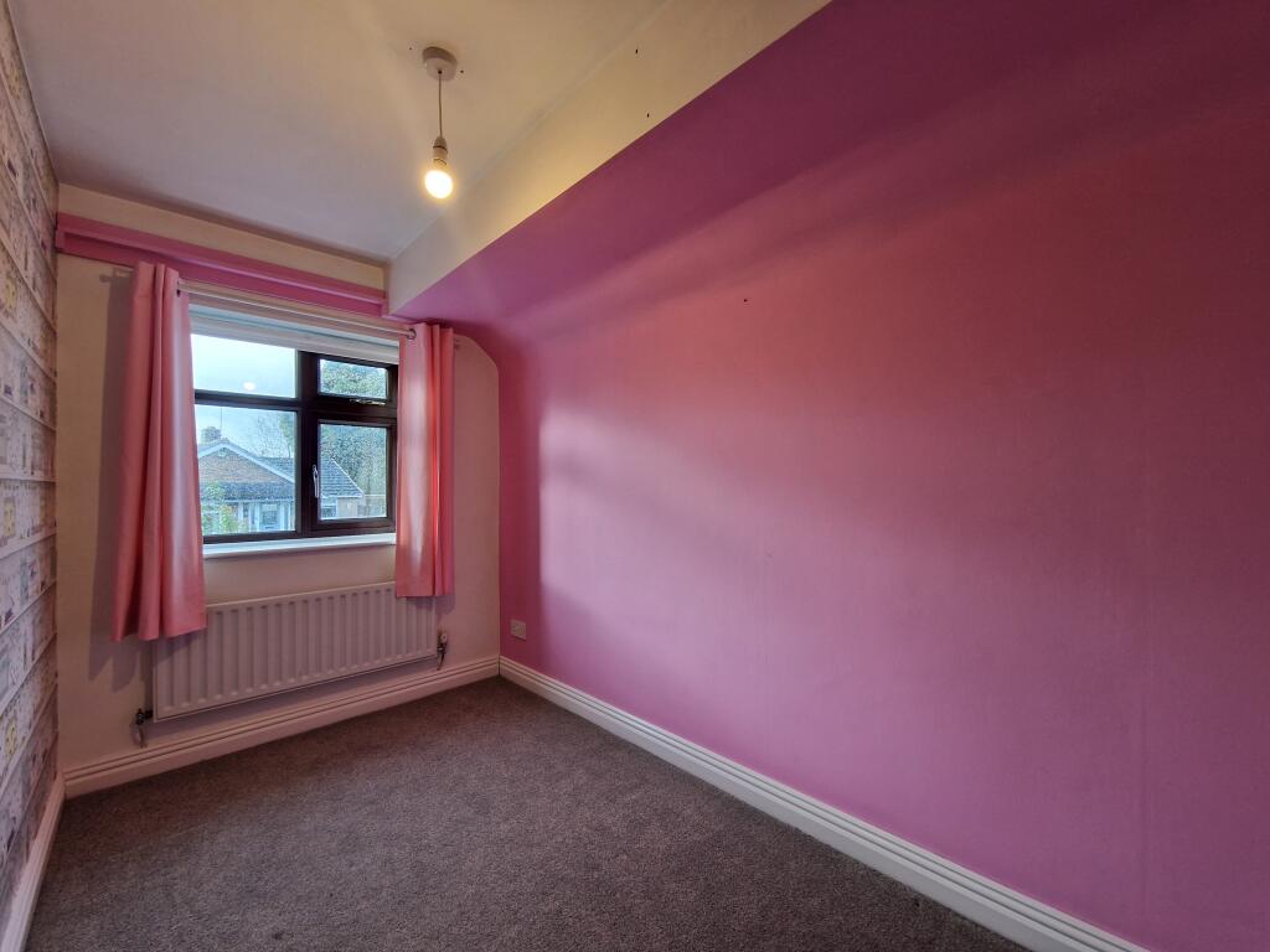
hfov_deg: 106.2
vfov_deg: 89.9
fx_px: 477
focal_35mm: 13
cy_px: 476
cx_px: 635
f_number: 2.2
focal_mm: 2.2
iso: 125
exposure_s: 1/50
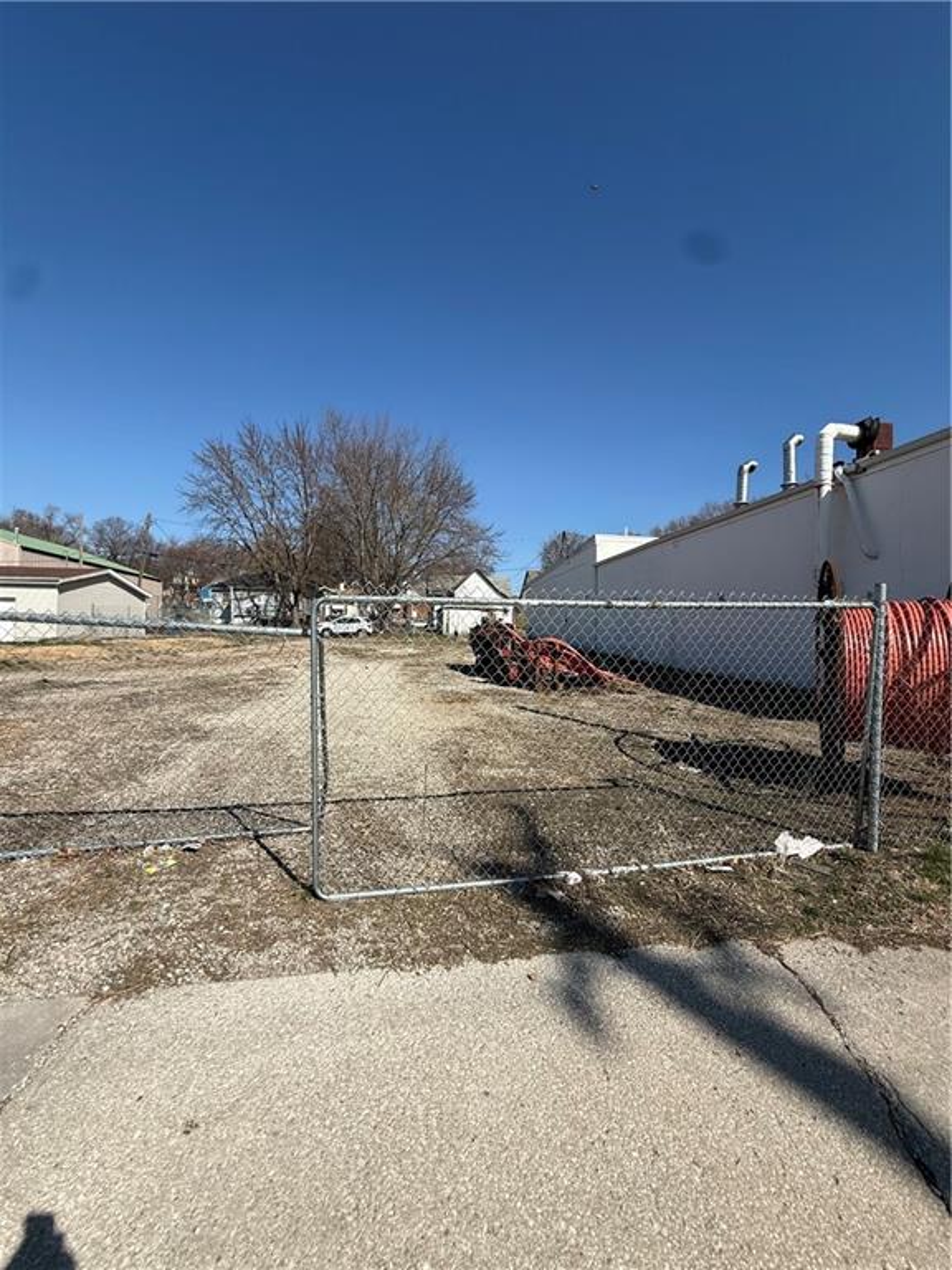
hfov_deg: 85.7
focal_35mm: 14
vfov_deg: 102.1
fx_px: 513
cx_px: 476
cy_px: 635
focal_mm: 2.22
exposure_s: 1/2611
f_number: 2.2
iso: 50
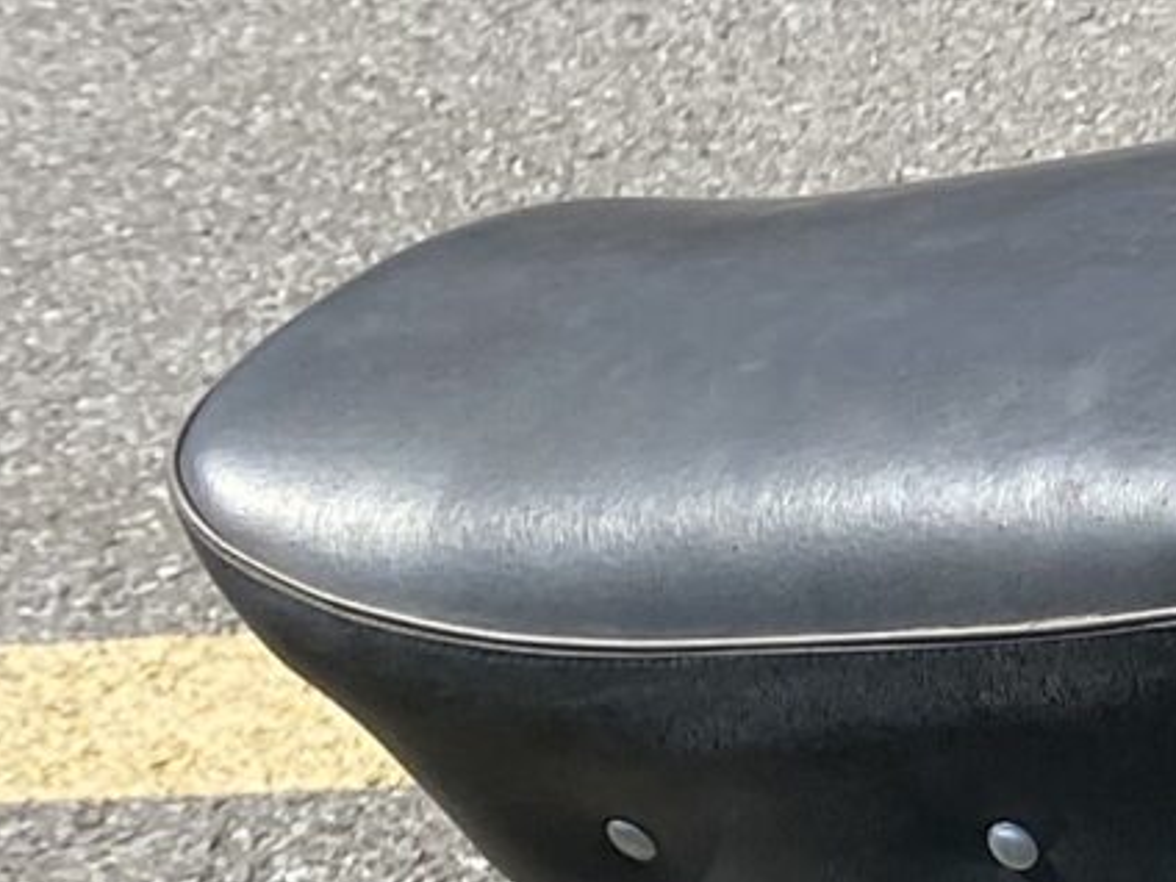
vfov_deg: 9.3
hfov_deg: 9.9
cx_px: 3417
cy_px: 1015
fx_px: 5334
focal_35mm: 157
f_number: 1.8
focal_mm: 4.25
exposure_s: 1/2967
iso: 32
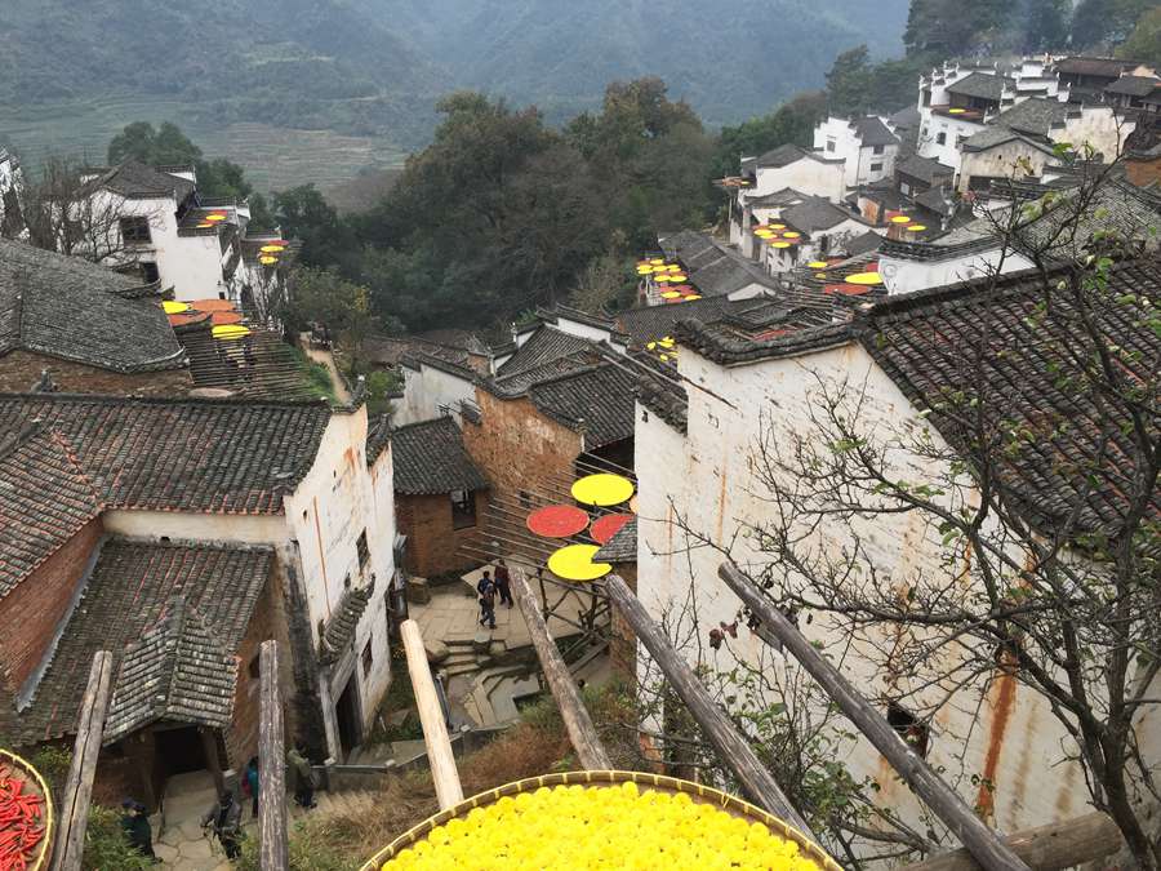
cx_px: 580
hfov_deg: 61.7
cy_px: 436
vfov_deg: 48.2
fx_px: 973
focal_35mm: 29
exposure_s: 1/659
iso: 32
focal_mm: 4.15
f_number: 2.2
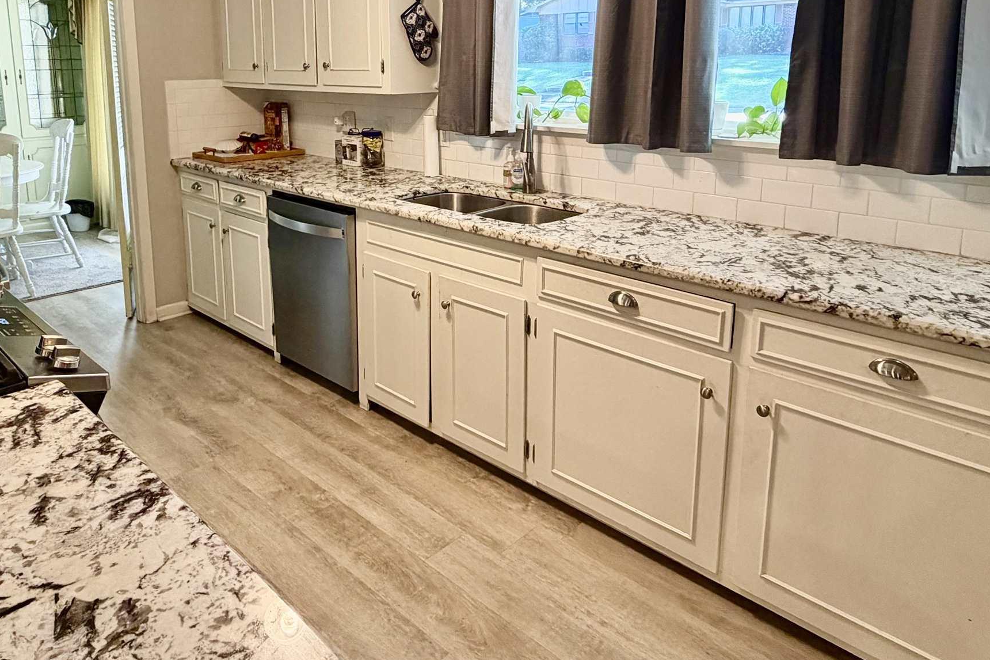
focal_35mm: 26
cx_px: 450
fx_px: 715
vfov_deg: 48.2
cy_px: 188
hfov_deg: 69.2
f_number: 2.2
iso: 200
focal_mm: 2.22
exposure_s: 1/60
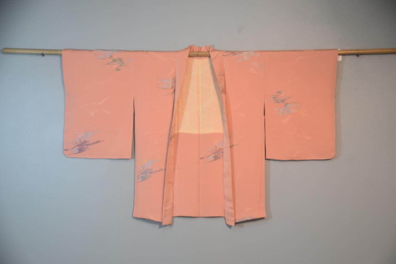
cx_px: 198
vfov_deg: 17.5
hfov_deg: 26.0
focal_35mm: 78
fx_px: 858
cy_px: 132
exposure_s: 1/60
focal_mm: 52
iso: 450
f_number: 4.8
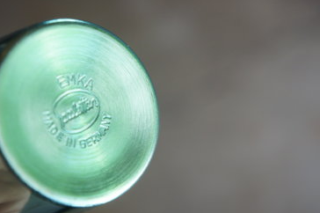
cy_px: 101
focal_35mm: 78
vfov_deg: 17.6
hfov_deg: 26.2
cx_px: 158
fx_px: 689
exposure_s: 1/80
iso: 640
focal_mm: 47
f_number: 5
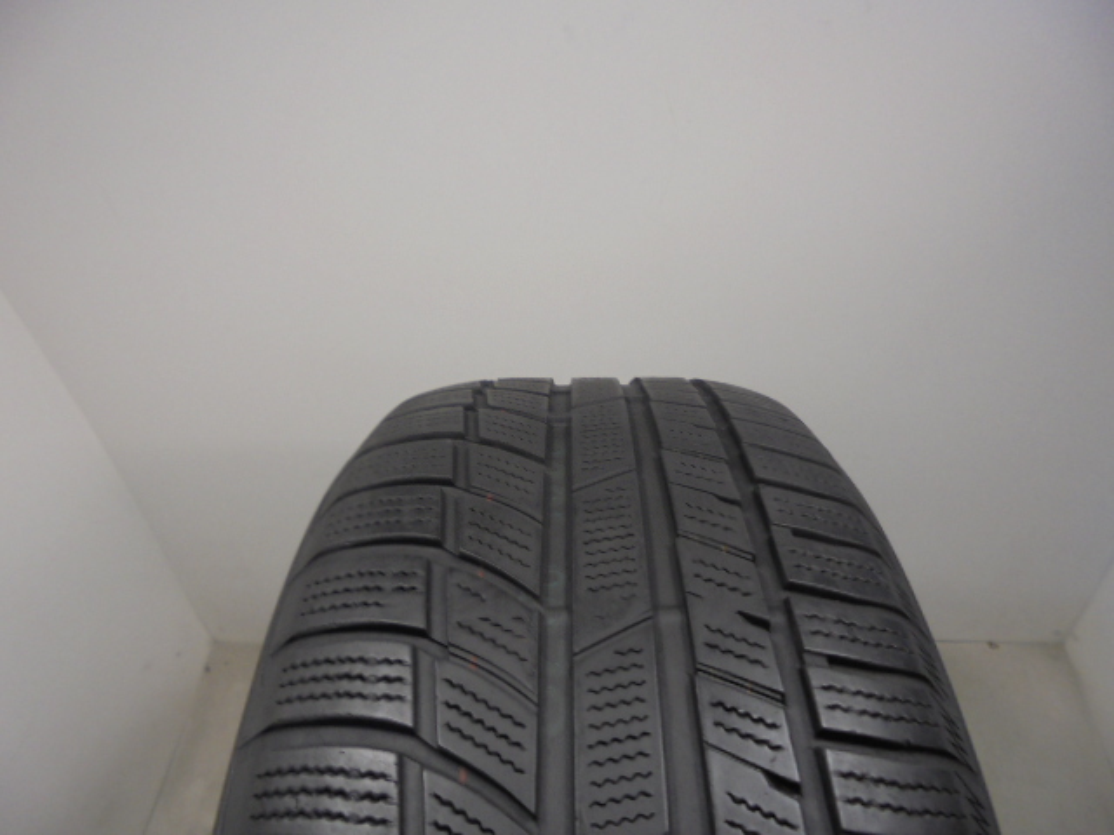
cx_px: 557
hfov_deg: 67.3
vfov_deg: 53.1
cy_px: 418
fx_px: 837
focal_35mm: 26
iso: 100
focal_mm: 4.6
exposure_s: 1/30
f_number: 3.5
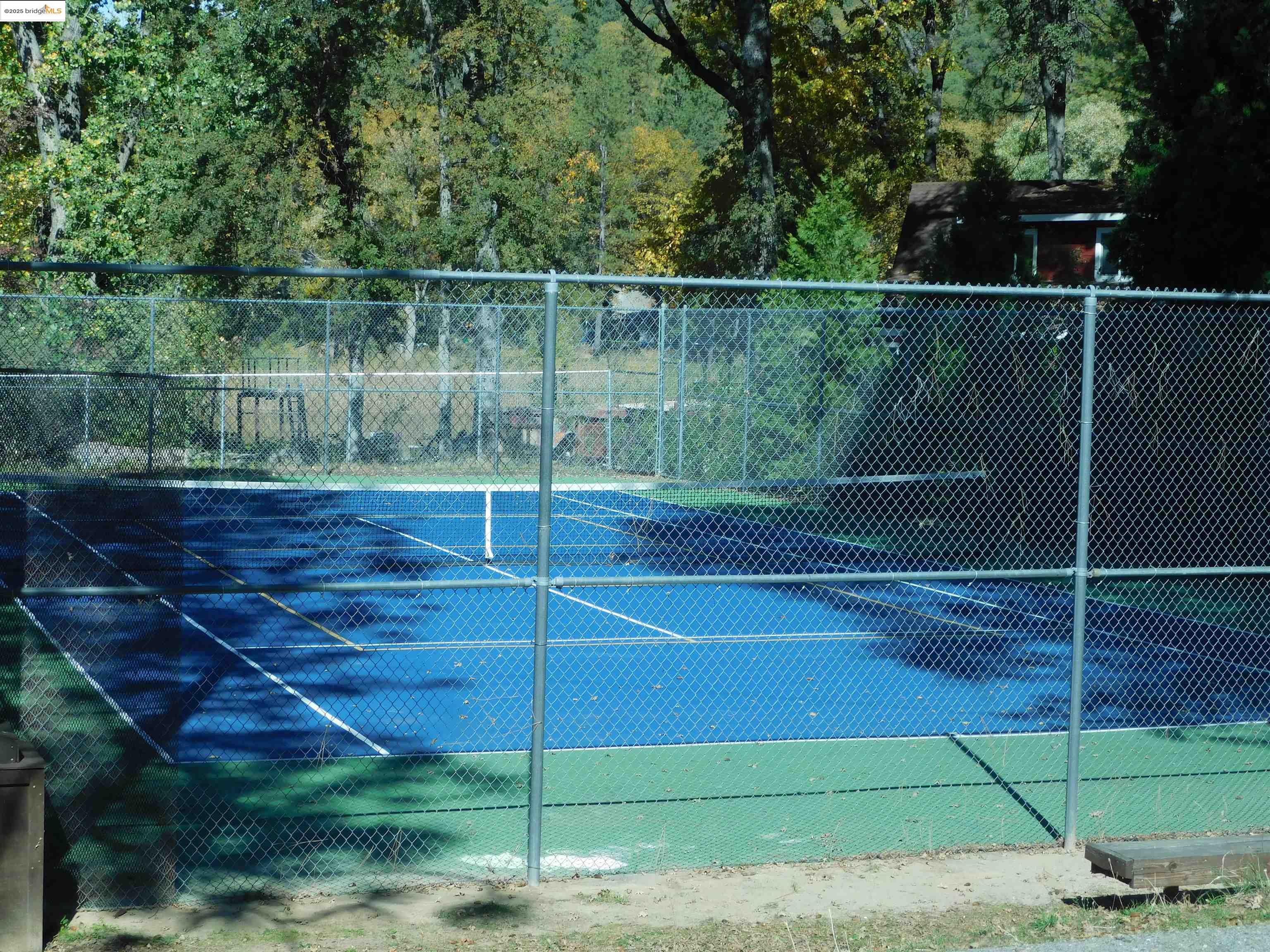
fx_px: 2421
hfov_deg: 29.4
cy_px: 476
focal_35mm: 66
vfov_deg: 22.3
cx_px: 635
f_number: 4.2
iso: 125
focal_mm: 11.7
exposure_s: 1/200
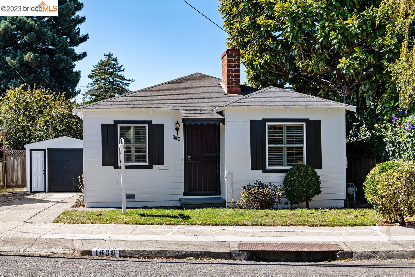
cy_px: 138
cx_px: 208
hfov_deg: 41.1
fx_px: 553
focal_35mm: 48
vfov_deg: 28.1
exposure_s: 1/80
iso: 64
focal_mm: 48
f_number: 16
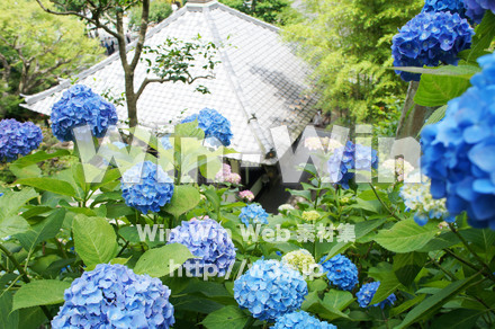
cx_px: 248
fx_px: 391
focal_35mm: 28
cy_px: 164
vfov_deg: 45.5
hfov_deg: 64.6
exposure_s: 1/320
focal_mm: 19
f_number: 5.6
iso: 200
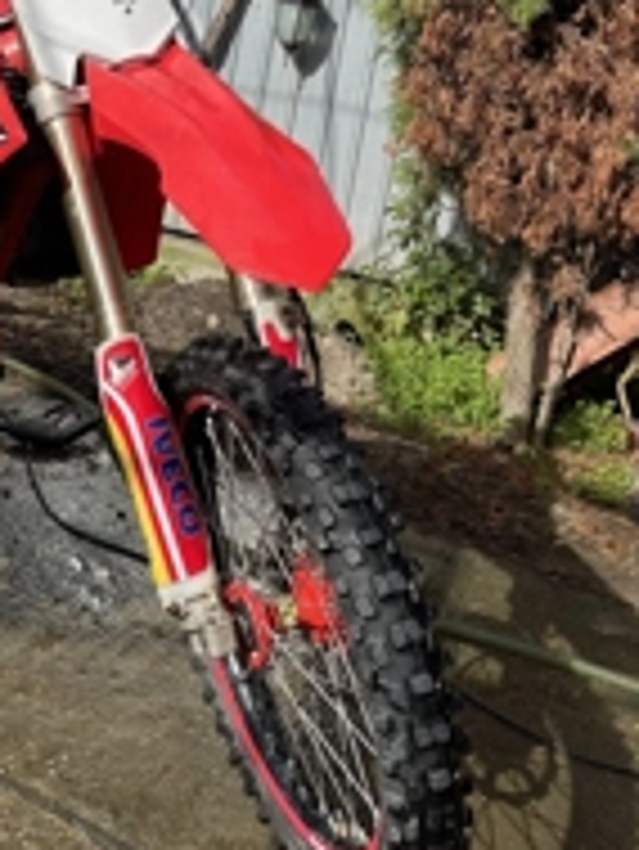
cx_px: -18
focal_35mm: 55
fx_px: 1352
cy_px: 157
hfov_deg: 25.2
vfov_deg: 33.8
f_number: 1.6
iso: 50
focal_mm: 5.1
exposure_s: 1/2924
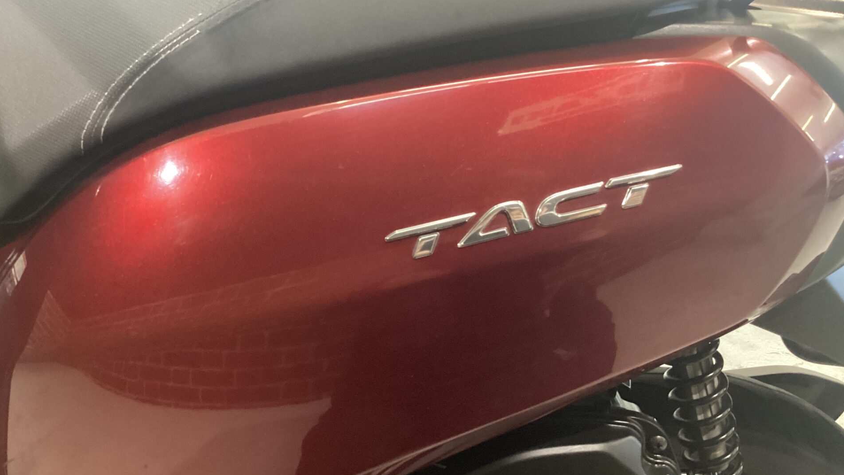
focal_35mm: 34
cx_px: 422
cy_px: 268
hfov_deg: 58.0
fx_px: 761
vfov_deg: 34.6
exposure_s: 1/50
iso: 400
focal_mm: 3.3
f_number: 2.4
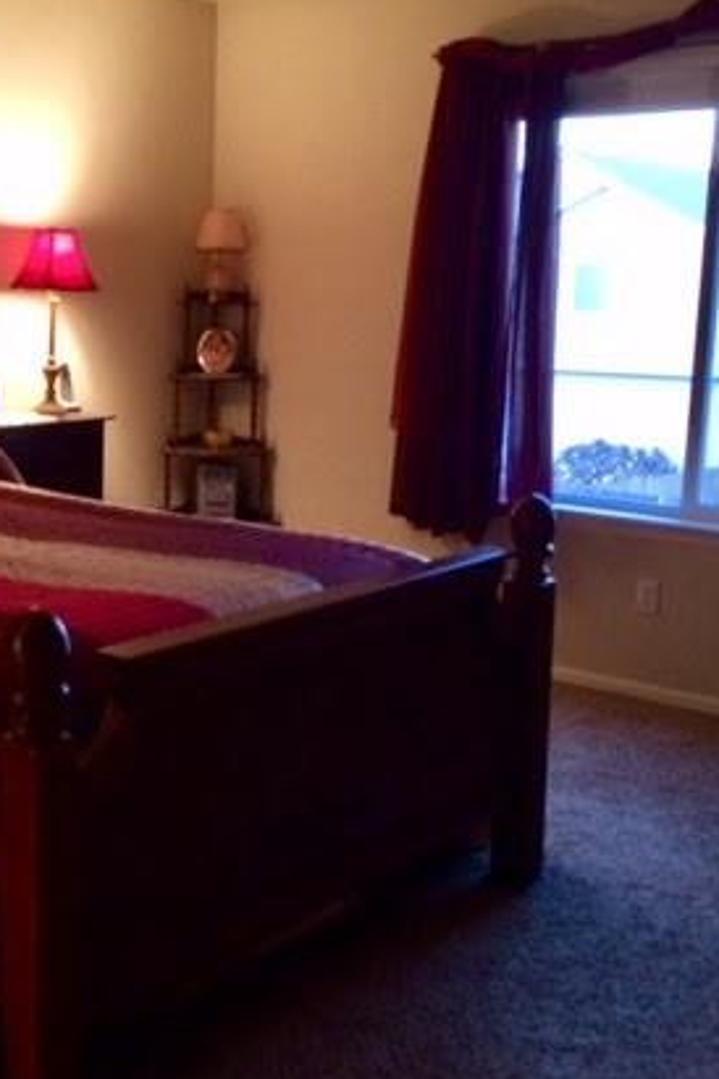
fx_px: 1408
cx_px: 134
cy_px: 520
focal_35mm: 47
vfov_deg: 41.9
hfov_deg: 28.0
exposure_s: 1/20
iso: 320
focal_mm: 4.15
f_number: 2.2
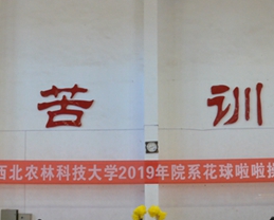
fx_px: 528
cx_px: 142
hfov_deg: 29.1
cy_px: 184
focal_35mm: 65
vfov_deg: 23.1
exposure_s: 1/40
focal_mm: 20
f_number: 3.5
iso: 3200
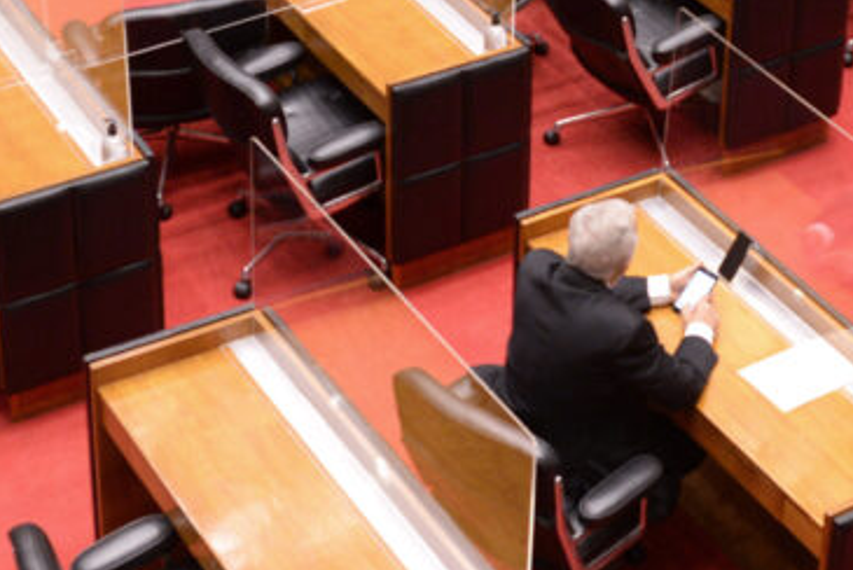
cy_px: -267
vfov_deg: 12.9
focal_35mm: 101
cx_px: 666
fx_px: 2395
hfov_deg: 20.0
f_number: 3.5
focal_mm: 24
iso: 1600
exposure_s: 1/160
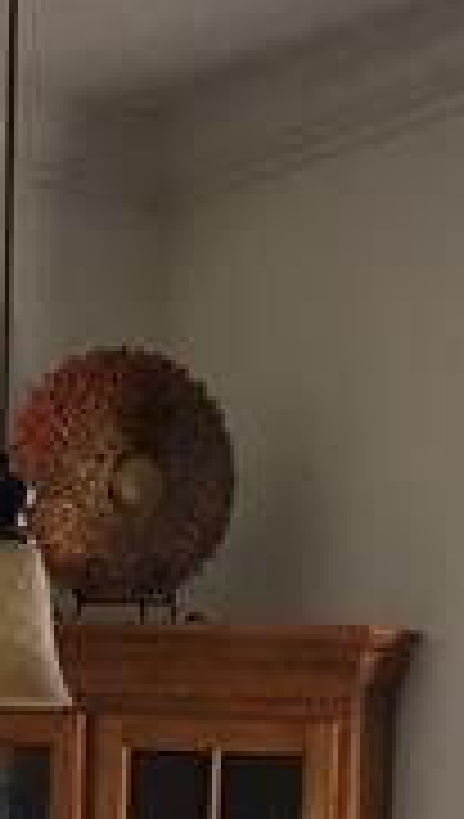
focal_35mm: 133
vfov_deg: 14.2
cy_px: 1490
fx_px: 2896
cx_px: 266
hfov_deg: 9.2
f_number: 2.2
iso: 50
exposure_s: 1/30
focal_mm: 4.15
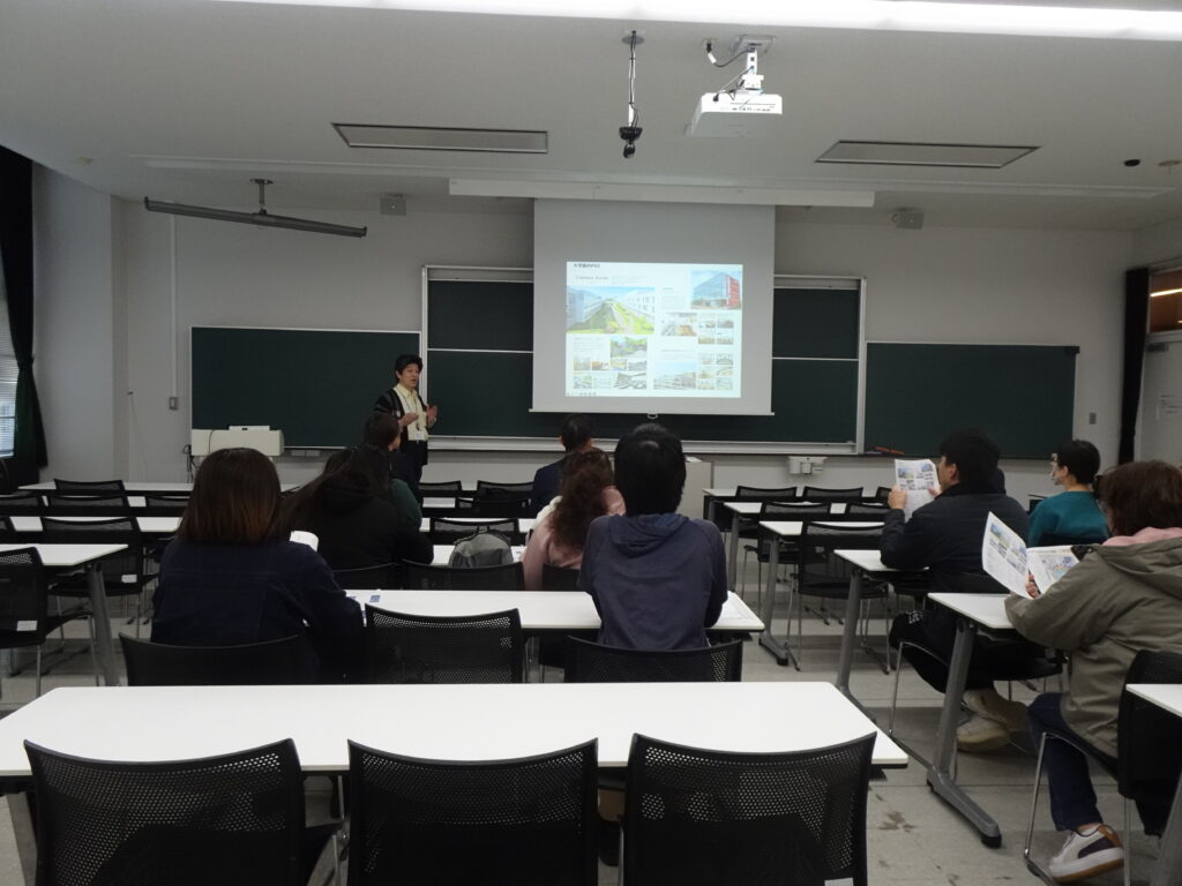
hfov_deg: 71.6
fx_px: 820
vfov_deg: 56.8
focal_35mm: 24
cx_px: 591
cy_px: 443
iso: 800
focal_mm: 4.25
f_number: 3.5
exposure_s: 1/250
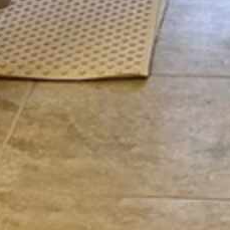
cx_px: 172
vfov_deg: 9.2
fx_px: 1240
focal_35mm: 165
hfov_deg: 10.6
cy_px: -368
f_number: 1.6
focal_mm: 5.1
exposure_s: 1/60
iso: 80
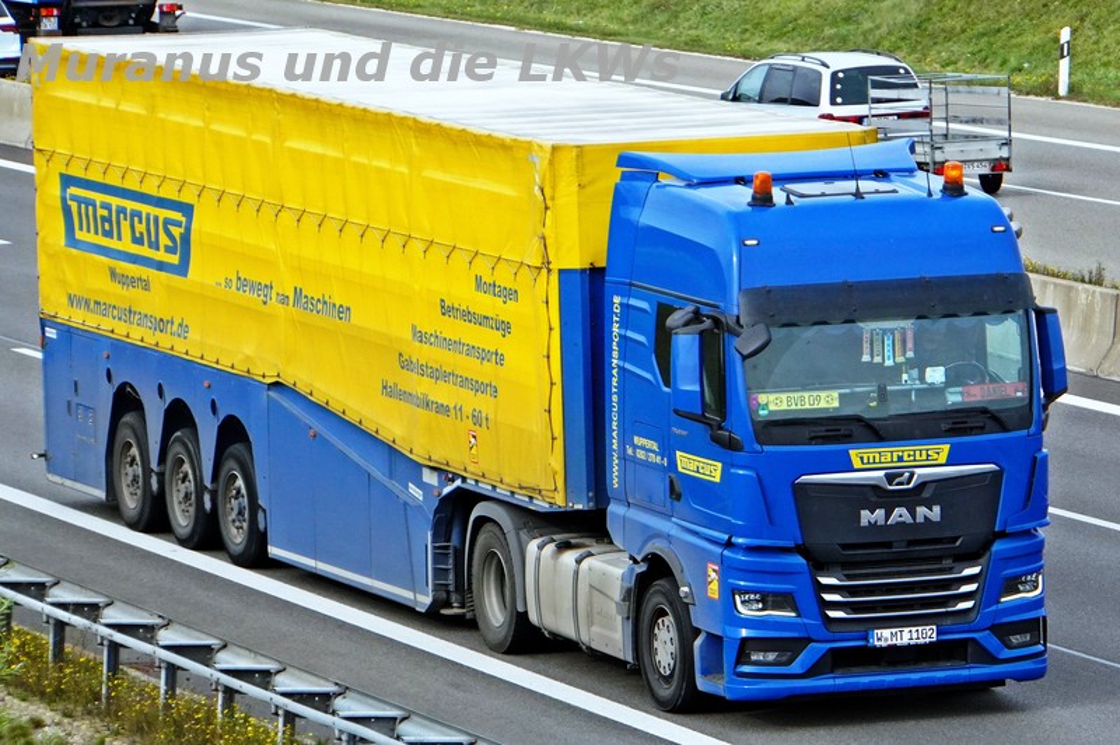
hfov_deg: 10.5
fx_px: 6085
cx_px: 560
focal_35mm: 196
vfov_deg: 7.0
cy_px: 372
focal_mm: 130.5
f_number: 6.3
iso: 2000
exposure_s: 1/2500
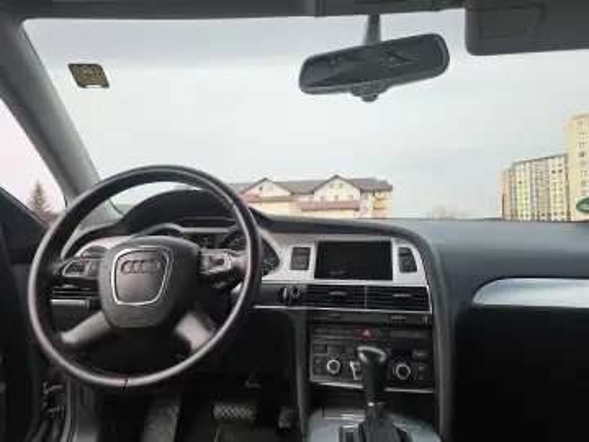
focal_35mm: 23
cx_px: 294
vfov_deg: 58.9
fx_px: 391
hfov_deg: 73.9
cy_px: 221
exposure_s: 1/471
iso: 16
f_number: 1.7
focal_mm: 6.3
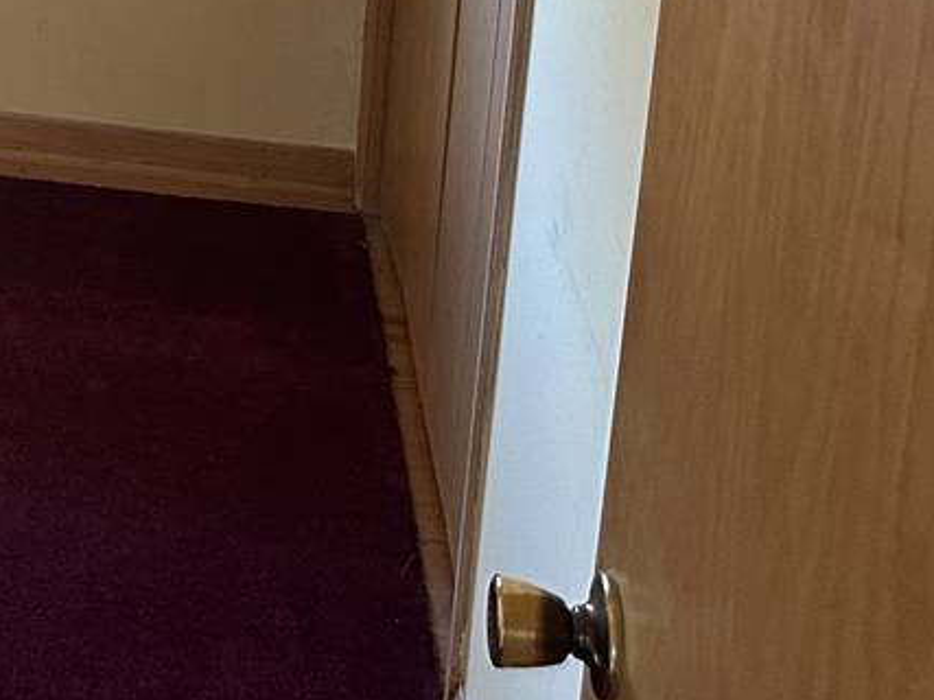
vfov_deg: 16.8
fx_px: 2185
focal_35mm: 81
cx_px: -424
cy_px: -282
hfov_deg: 20.9
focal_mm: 6.86
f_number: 1.78
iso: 320
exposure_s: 1/60
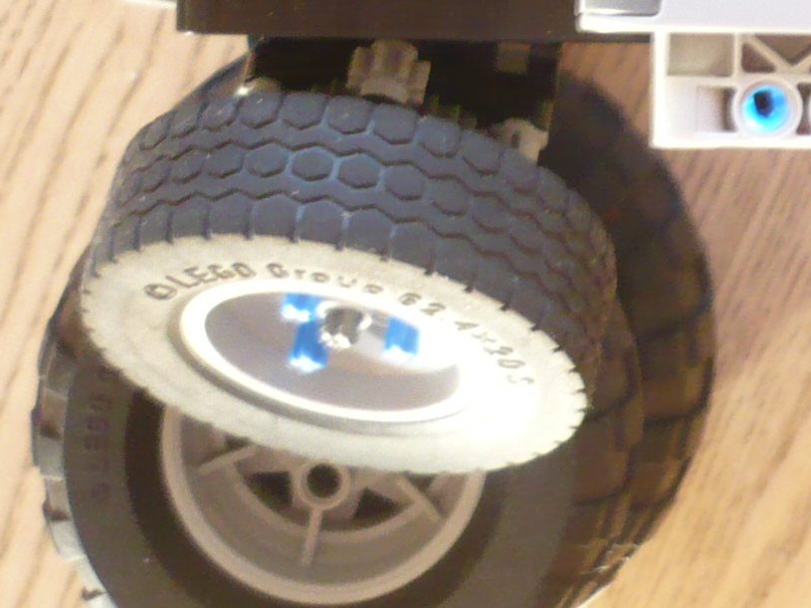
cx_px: 765
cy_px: -398
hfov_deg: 14.7
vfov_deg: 10.7
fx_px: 3092
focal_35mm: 132
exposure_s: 1/10
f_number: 2.8
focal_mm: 5.8
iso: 200
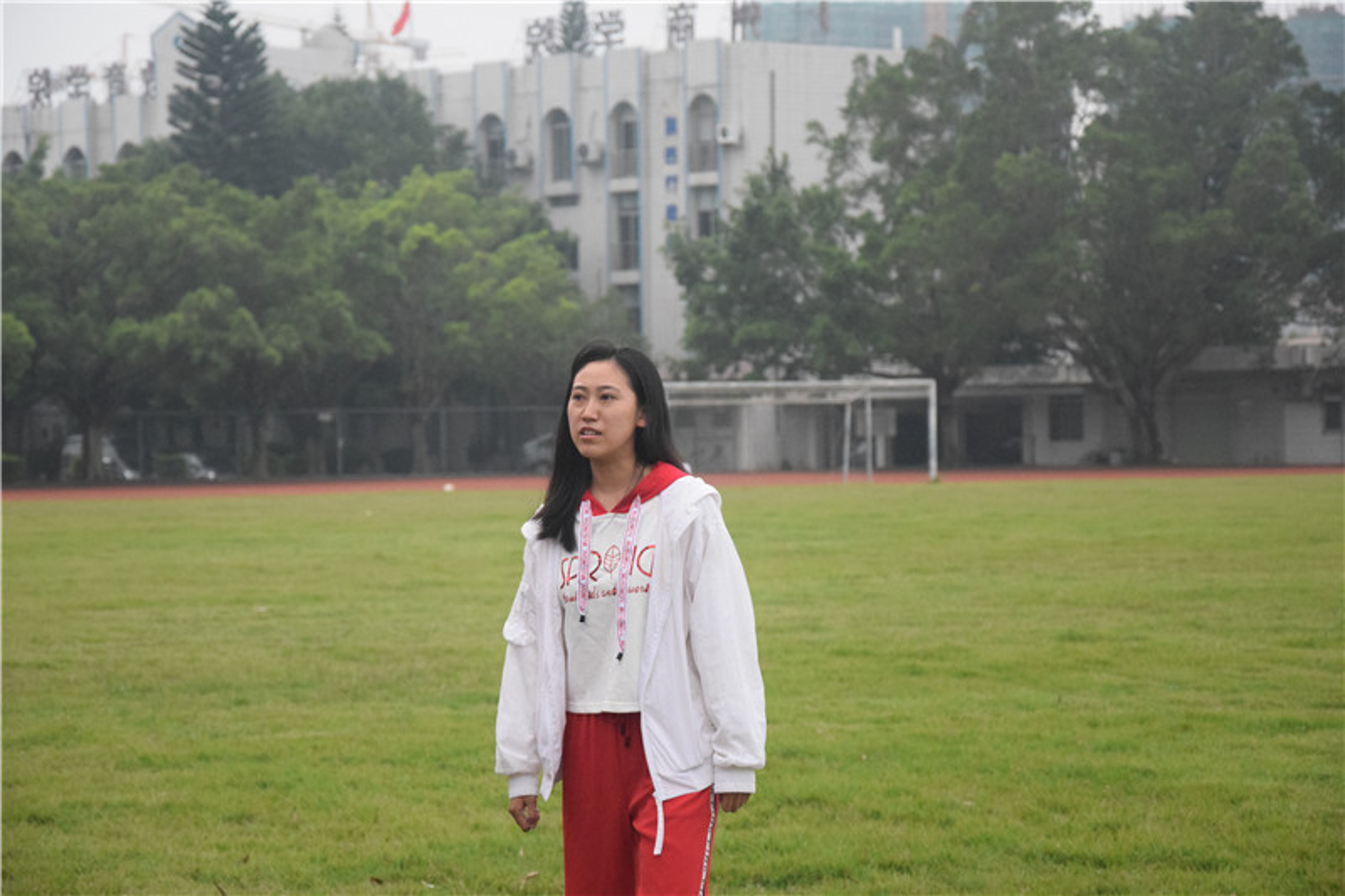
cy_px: 448
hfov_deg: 17.1
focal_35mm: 120
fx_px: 4482
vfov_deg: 11.4
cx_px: 672
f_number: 5.3
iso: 3200
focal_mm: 80
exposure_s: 1/400
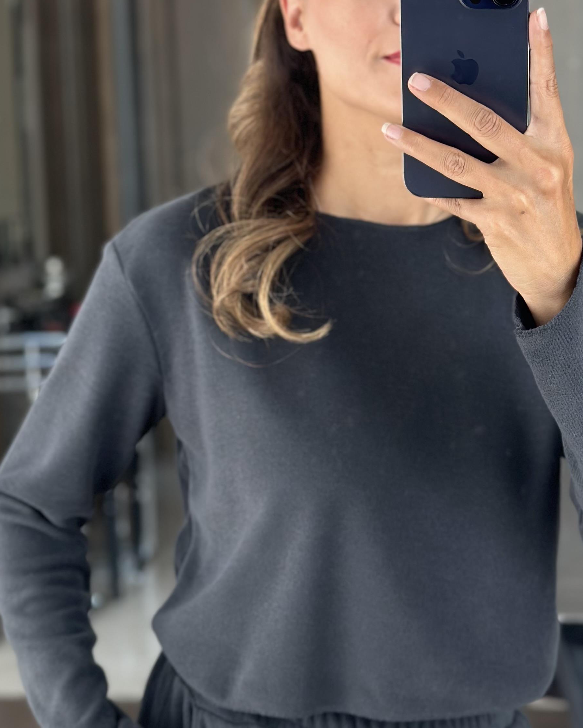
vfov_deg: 22.7
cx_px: 317
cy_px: 355
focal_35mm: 84
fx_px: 1812
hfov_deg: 18.3
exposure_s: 1/121
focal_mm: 6.86
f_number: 1.78
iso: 64
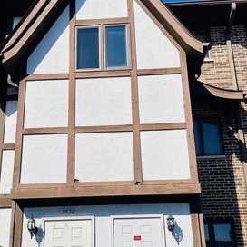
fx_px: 315
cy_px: 161
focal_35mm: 39
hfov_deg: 42.7
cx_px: 104
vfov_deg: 42.4
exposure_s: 1/9174
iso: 32
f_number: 1.6
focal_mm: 5.1
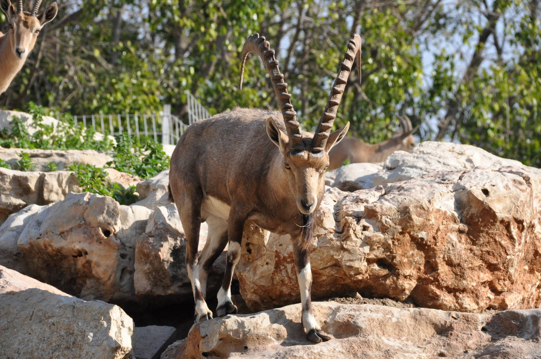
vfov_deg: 5.5
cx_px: 270
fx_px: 3715
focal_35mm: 248
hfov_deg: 8.3
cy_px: 180
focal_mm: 165
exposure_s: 1/1250
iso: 1000
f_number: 9
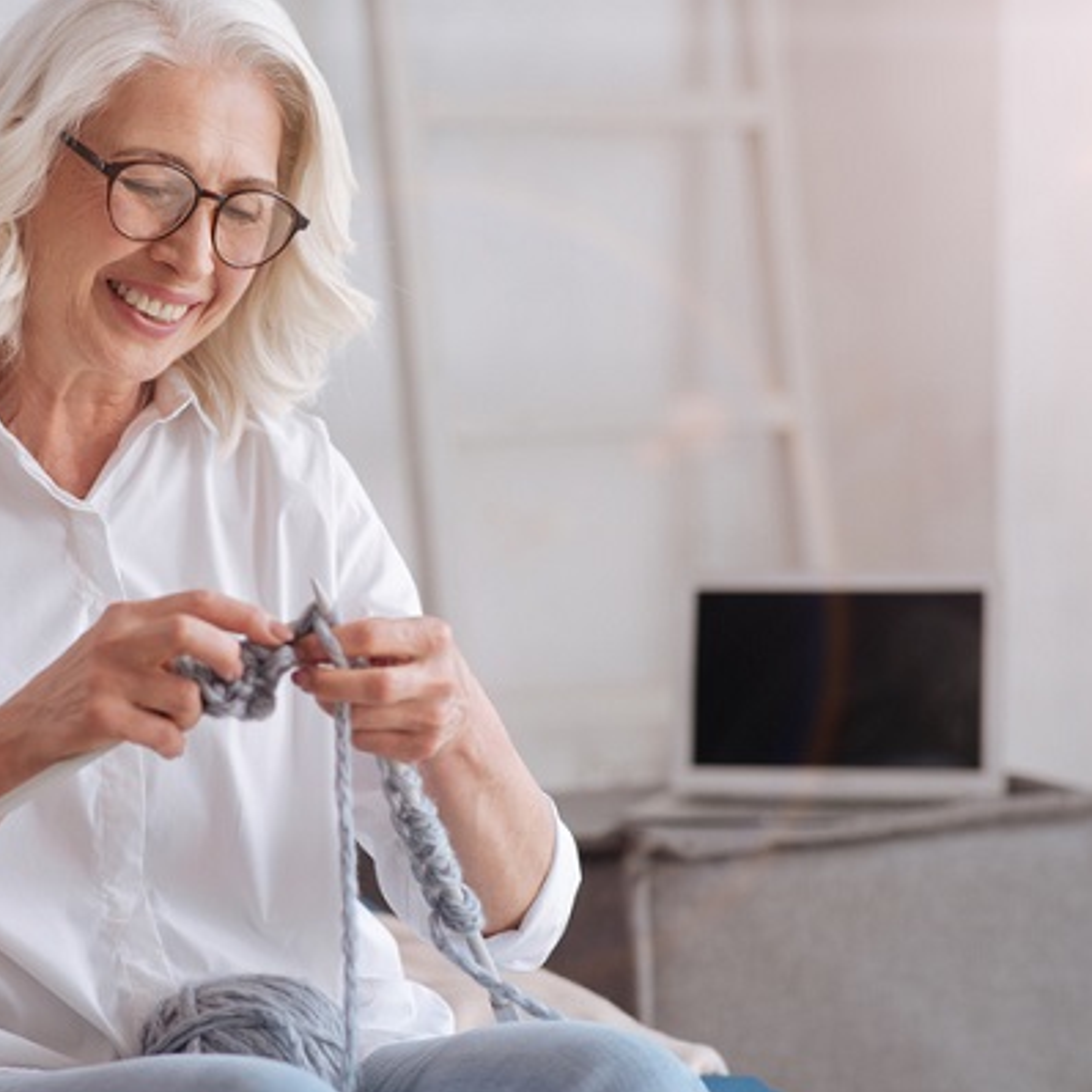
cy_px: 546
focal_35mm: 109
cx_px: 318
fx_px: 3890
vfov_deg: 16.0
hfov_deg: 15.9
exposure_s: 1/160
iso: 100
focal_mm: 85
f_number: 2.8
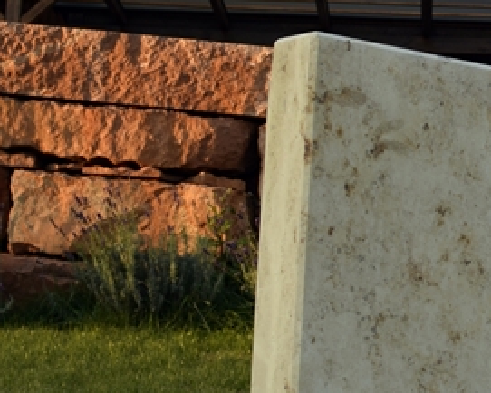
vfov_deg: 8.5
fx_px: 2642
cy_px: 149
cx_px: 902
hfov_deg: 10.0
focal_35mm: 182
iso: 200
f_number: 6.3
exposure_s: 1/160
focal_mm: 35
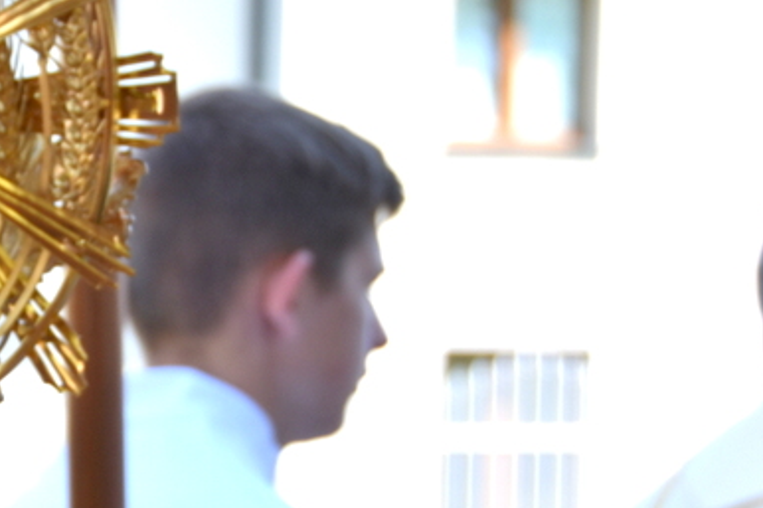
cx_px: -18
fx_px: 6122
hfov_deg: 7.1
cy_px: 425
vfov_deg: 4.7
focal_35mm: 289
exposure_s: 1/125
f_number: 4.8
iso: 100
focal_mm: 62
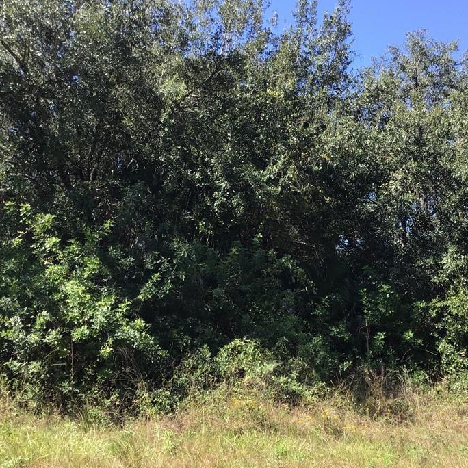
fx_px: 627
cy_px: 240
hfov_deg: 40.7
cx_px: 289
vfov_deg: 40.9
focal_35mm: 41
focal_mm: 3.3
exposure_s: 1/360
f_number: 2.4
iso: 25
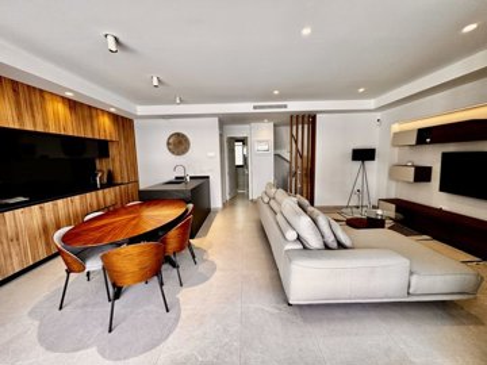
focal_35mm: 14
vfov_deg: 85.7
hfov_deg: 102.1
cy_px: 182
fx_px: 197
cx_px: 244
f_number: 2.2
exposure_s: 1/100
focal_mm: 2.22
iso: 64
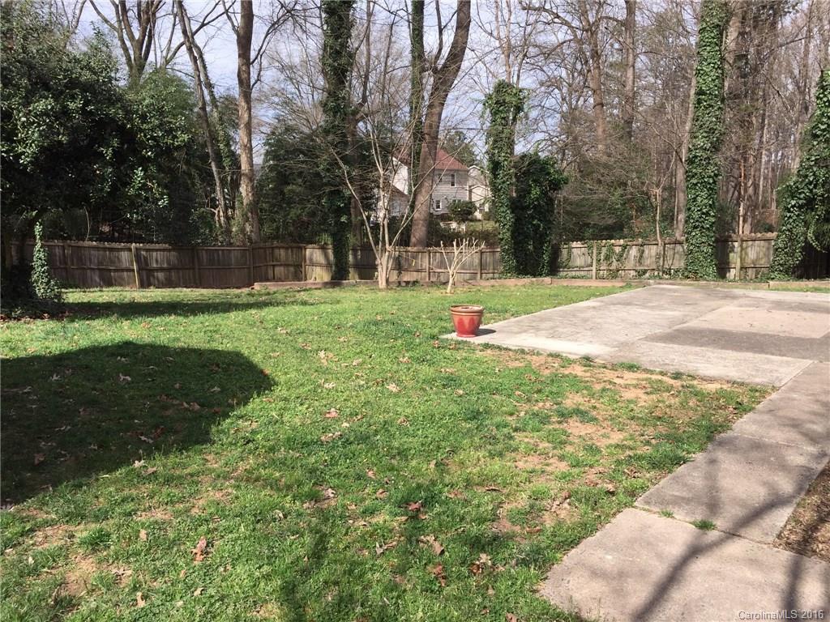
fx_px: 695
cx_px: 415
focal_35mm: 29
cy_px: 311
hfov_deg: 61.7
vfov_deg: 48.2
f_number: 2.2
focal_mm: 4.15
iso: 32
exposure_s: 1/1276
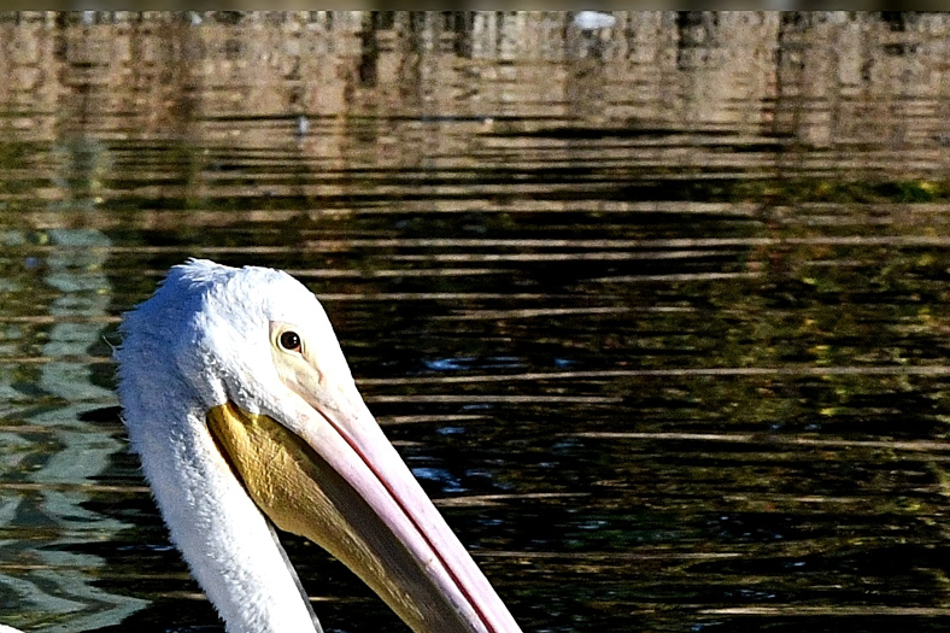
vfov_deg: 2.2
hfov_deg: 3.2
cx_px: -77
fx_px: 16858
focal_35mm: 639
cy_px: 605
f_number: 18
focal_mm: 190
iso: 1250
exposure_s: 1/1000
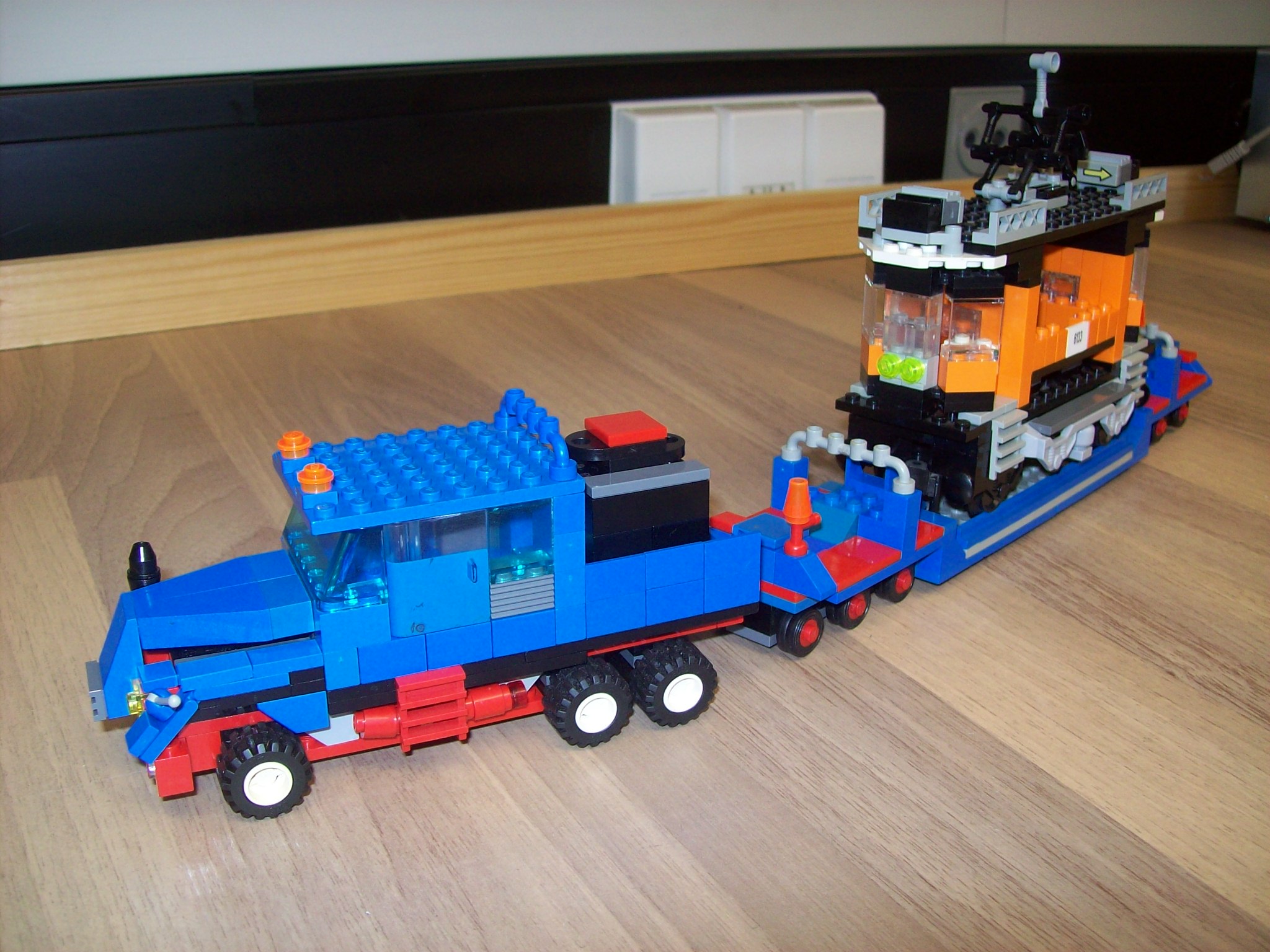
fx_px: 1321
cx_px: 635
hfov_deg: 51.4
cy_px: 476
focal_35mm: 36
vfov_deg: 39.7
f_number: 2.7
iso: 80
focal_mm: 6
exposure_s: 1/64
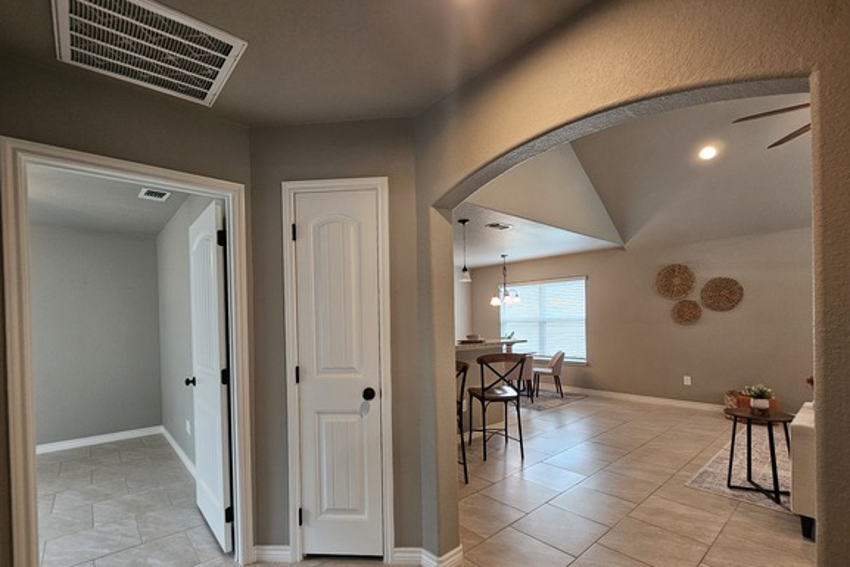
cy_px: 321
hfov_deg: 100.3
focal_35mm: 15
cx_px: 410
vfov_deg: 77.0
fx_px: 354
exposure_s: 1/60
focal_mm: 2.2
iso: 160
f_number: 2.2
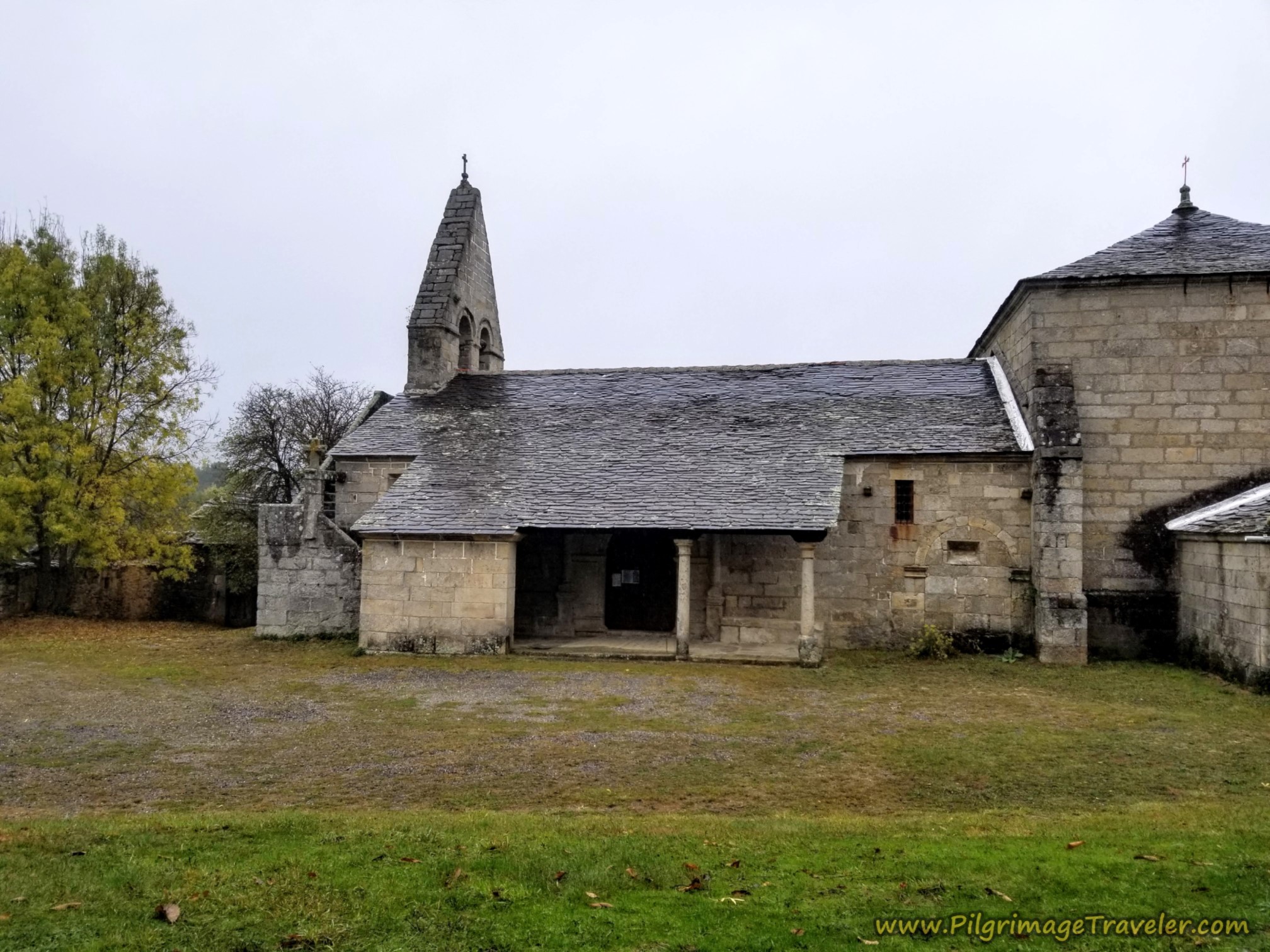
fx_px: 954
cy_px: 476
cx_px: 635
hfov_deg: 67.3
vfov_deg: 53.1
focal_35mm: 26
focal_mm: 4.3
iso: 50
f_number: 1.7
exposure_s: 1/371
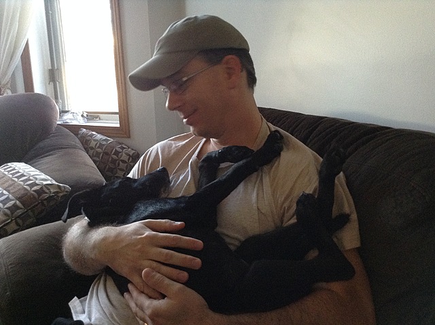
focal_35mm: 33
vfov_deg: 42.8
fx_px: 414
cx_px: 218
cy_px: 162
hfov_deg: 55.4
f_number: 2.4
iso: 250
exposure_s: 1/24
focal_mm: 3.3
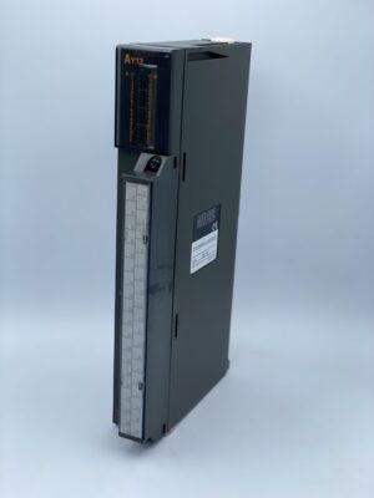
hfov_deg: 28.0
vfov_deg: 36.8
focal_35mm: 52
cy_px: 249
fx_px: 749
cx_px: 187
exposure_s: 1/578
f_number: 2
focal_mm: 6
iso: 20
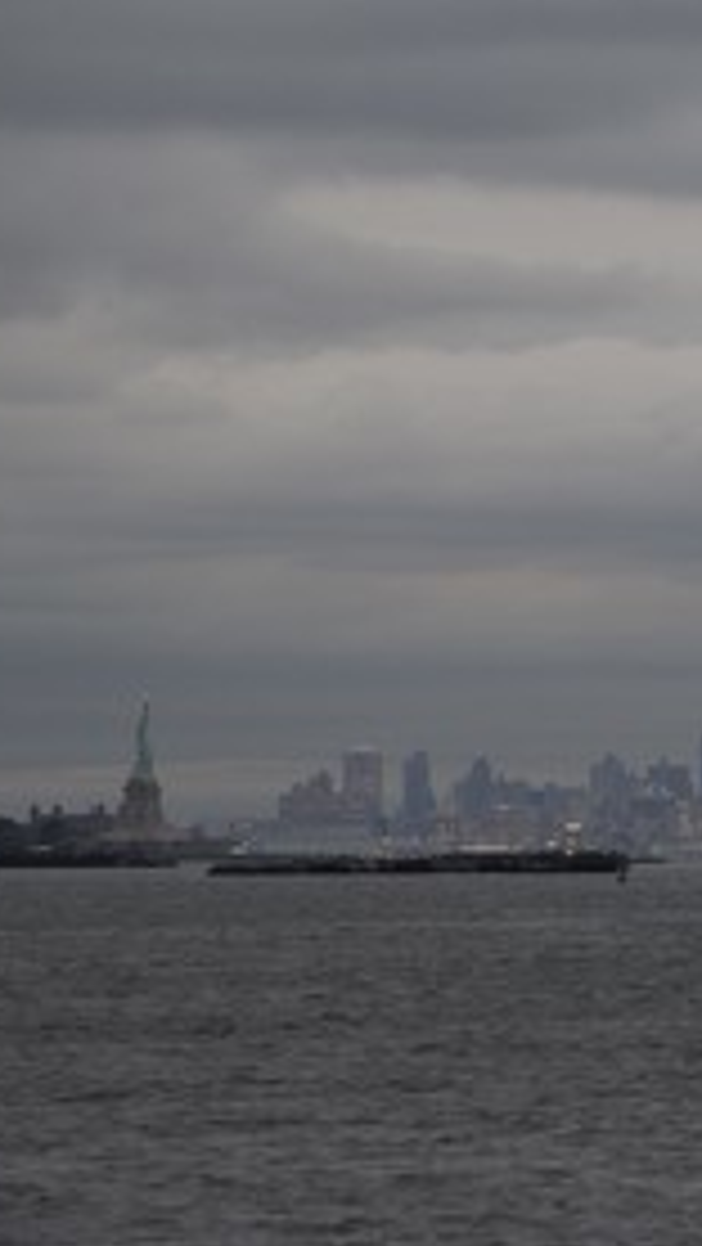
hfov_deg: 4.2
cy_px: 625
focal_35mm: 286
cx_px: 880
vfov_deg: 7.5
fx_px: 9456
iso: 200
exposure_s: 1/60
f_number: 2.8
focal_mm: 120
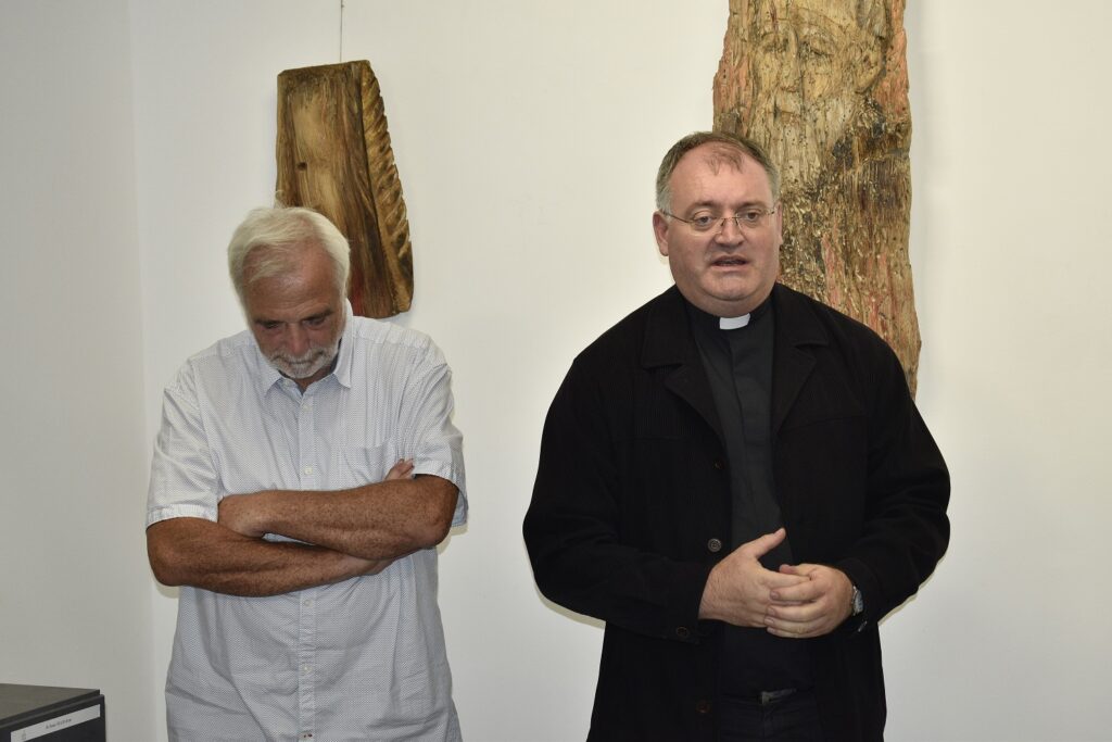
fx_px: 2549
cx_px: 556
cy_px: 371
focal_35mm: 82
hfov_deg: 24.6
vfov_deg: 16.6
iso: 560
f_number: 5.6
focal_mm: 55
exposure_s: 1/125
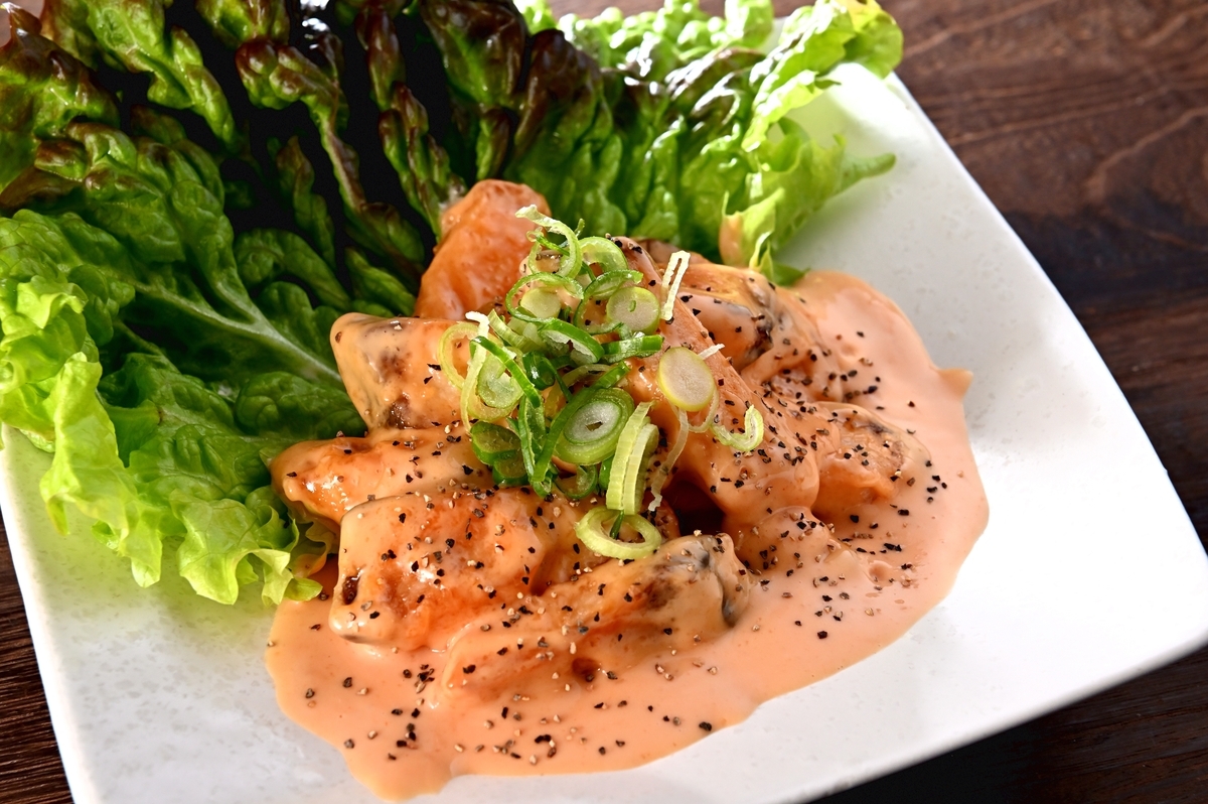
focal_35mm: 58
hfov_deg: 34.5
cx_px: 604
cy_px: 402
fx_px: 1945
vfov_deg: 23.3
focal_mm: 58
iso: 1600
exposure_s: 1/60
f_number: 11
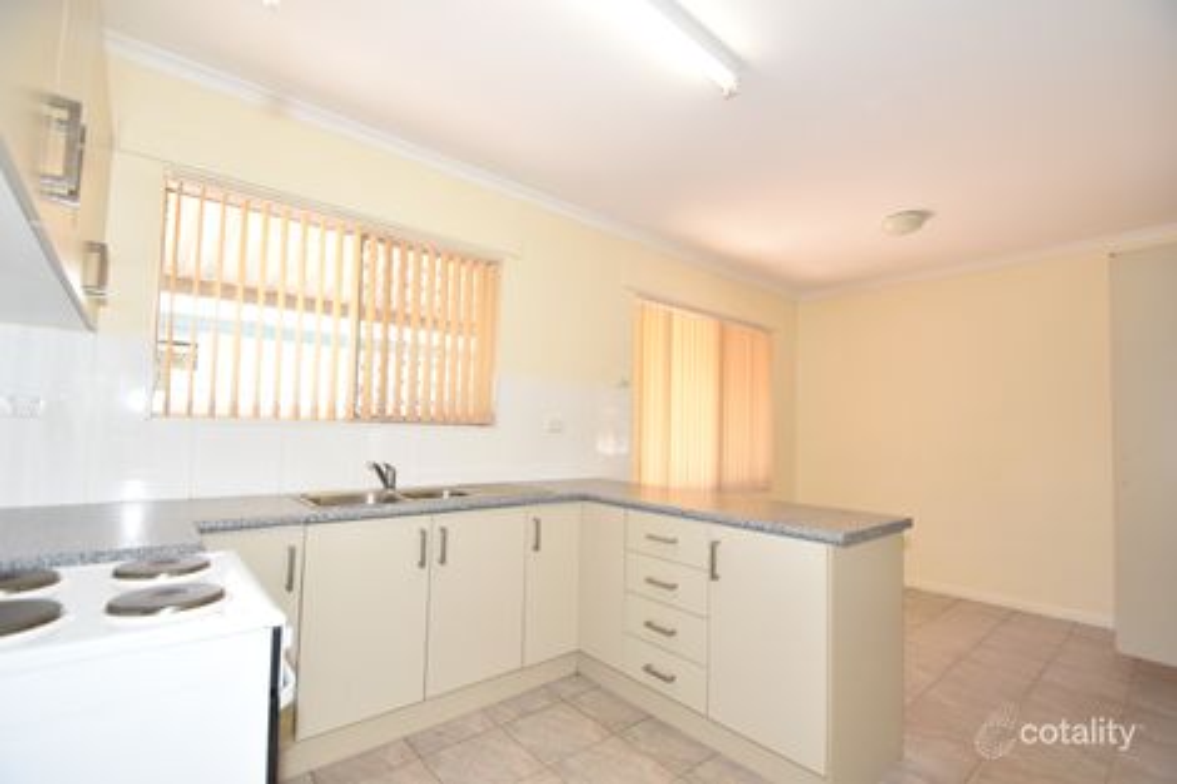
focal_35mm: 15
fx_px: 490
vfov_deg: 77.3
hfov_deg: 100.4
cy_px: 392
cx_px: 588
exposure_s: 1/200
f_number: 5
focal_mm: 10
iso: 800
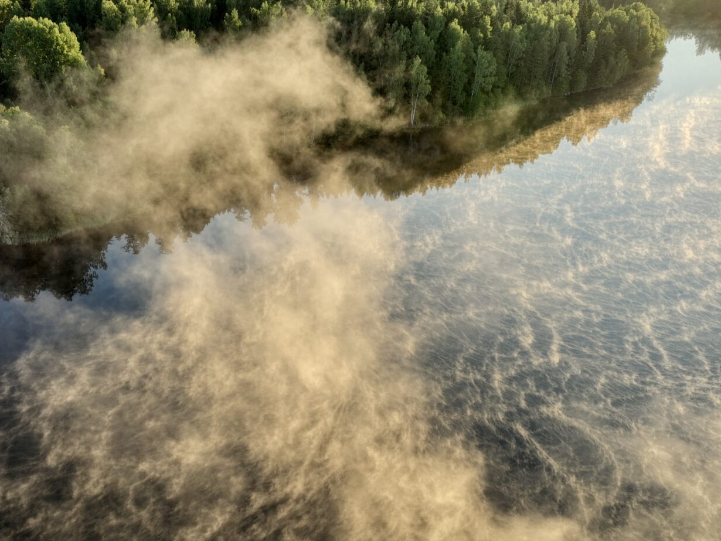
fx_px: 812
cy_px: 313
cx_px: 290
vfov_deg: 36.7
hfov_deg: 47.6
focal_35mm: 39
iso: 400
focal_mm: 12.29
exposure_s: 1/1000
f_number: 2.8
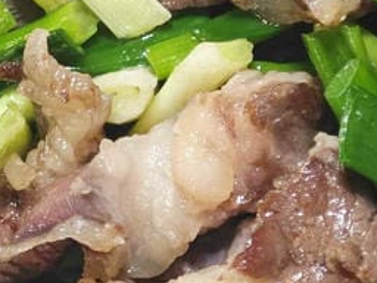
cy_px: 28
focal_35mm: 352
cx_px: 386
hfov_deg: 5.6
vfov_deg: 4.2
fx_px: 3834
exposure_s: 1/120
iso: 500
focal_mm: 12.28
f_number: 1.8
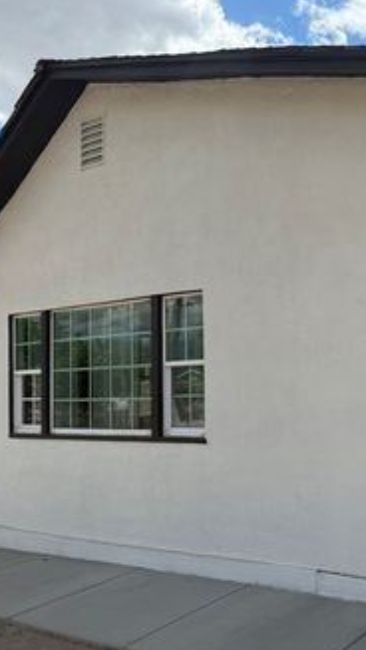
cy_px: 347
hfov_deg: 27.8
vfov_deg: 50.4
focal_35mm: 40
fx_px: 690
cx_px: 376
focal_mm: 6.76
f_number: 1.78
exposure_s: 1/8130
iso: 125
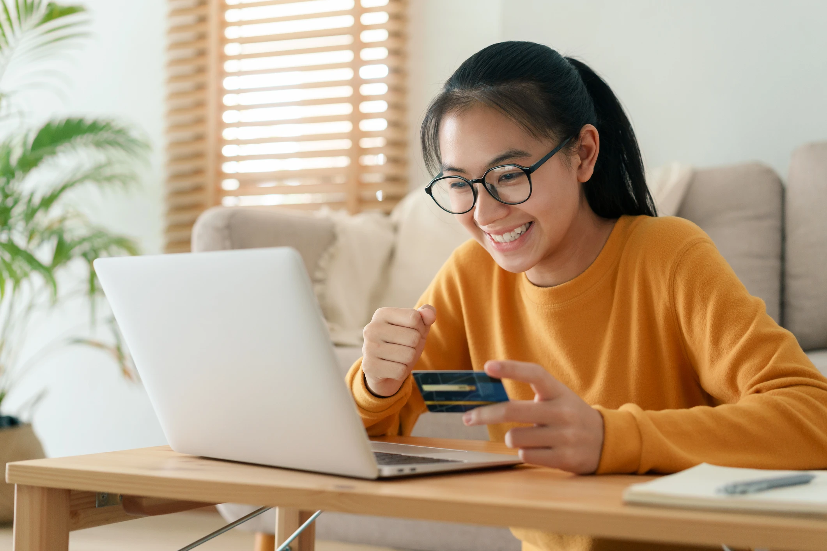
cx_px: 414
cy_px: 276
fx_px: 1263
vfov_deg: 24.6
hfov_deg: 36.2
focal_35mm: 55
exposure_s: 1/125
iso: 1600
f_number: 2.8
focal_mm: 55
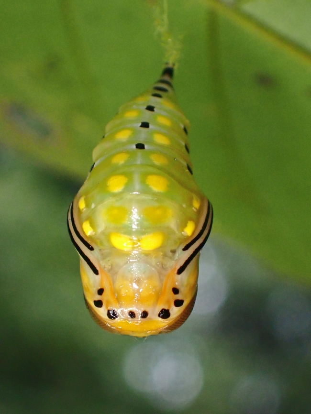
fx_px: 1197
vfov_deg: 19.6
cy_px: 207
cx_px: 156
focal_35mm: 100
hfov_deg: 14.8
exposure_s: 1/100
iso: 800
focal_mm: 18
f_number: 14
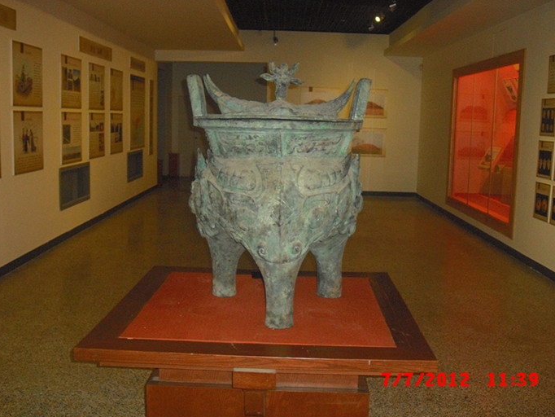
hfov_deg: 47.8
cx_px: 280
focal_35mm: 39
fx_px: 626
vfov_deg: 36.8
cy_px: 212
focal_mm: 6.2
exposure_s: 1/60
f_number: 2.8
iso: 400
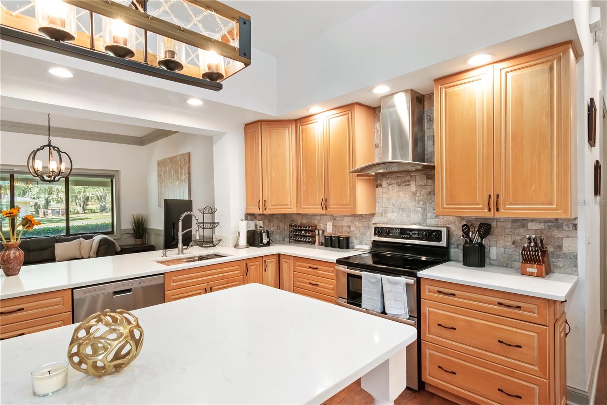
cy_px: 202
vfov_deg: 67.4
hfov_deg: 90.0
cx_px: 304
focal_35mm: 18
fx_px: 303
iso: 250
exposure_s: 1/4
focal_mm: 12
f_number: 9
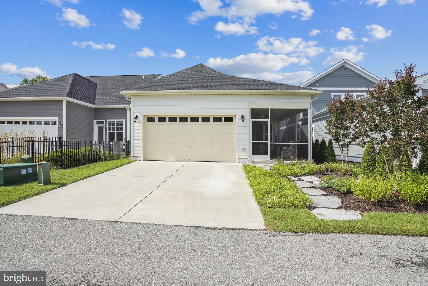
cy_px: 143
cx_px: 214
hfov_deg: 96.7
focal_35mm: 16
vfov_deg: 73.8
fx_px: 190
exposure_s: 1/400
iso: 100
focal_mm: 16
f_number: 8
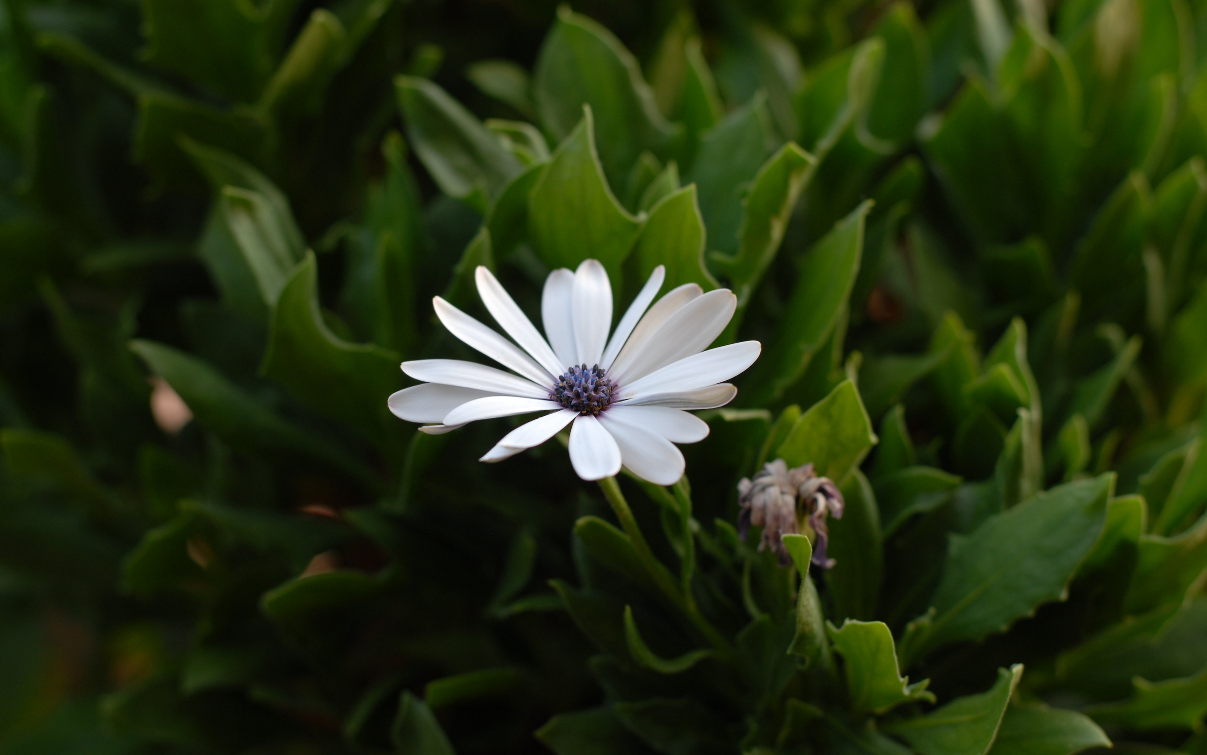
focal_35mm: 77
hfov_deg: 26.8
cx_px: 604
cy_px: 384
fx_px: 2533
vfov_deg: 16.9
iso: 160
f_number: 4
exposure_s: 1/80
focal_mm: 50
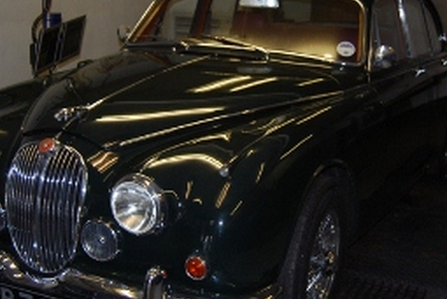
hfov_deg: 34.4
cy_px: 156
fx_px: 721
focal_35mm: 58
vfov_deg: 23.5
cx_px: 223
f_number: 3.8
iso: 200
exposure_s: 1/60
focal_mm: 22
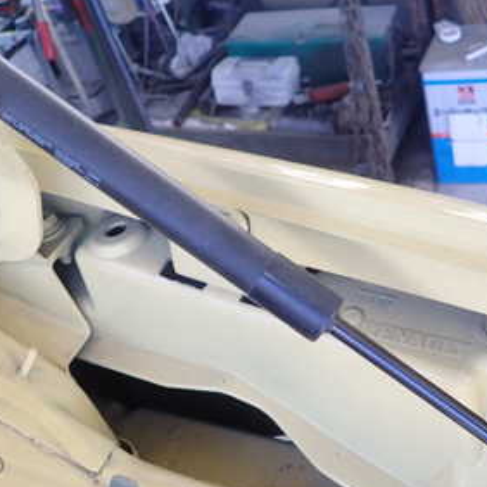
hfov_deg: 35.8
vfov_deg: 35.7
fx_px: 748
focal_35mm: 47
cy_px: 330
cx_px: 313
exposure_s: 1/60
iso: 200
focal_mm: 4.5
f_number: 2
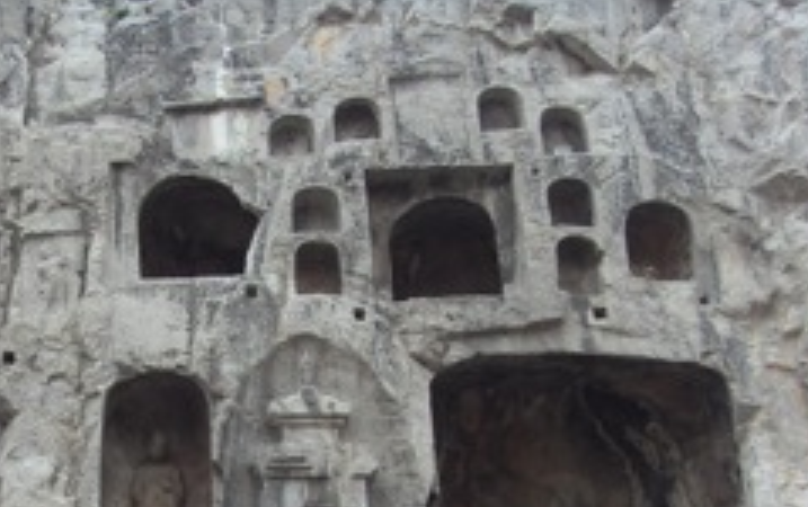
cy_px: 541
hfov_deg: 26.3
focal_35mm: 76
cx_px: 88
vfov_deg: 16.7
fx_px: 1676
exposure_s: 1/90
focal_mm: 6.6
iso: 100
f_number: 3.5
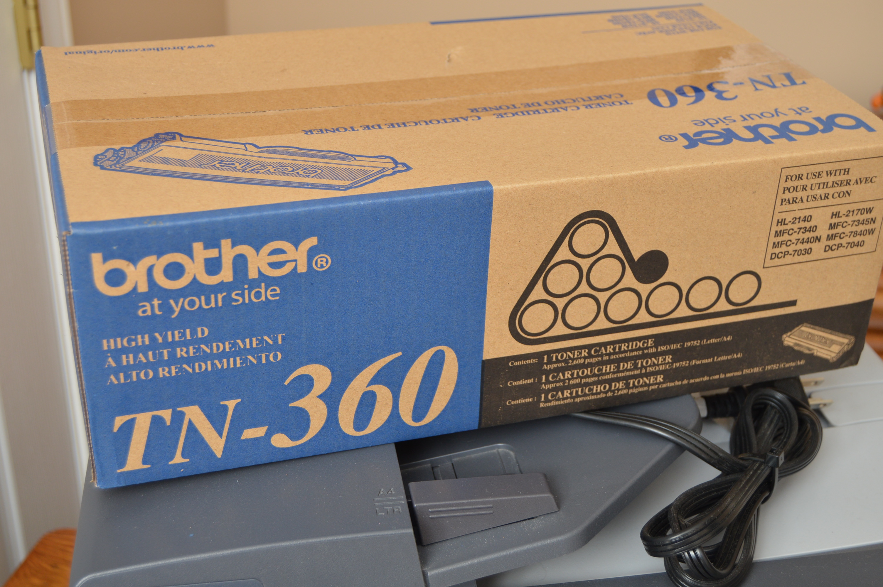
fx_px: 1250
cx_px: 442
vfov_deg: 26.4
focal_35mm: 51
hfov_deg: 38.9
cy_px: 294
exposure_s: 1/160
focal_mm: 34
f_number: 4.5
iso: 200
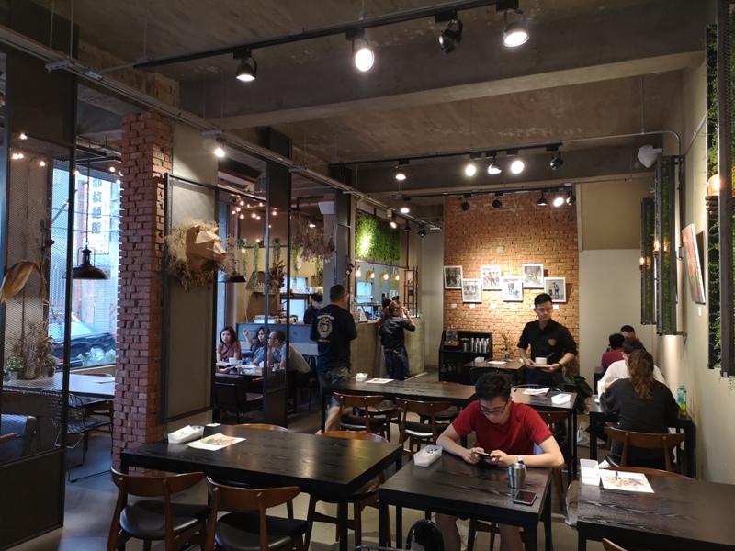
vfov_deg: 51.4
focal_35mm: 27
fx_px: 573
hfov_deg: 65.3
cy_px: 276
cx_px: 368
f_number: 1.8
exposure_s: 1/30
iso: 320
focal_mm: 3.95
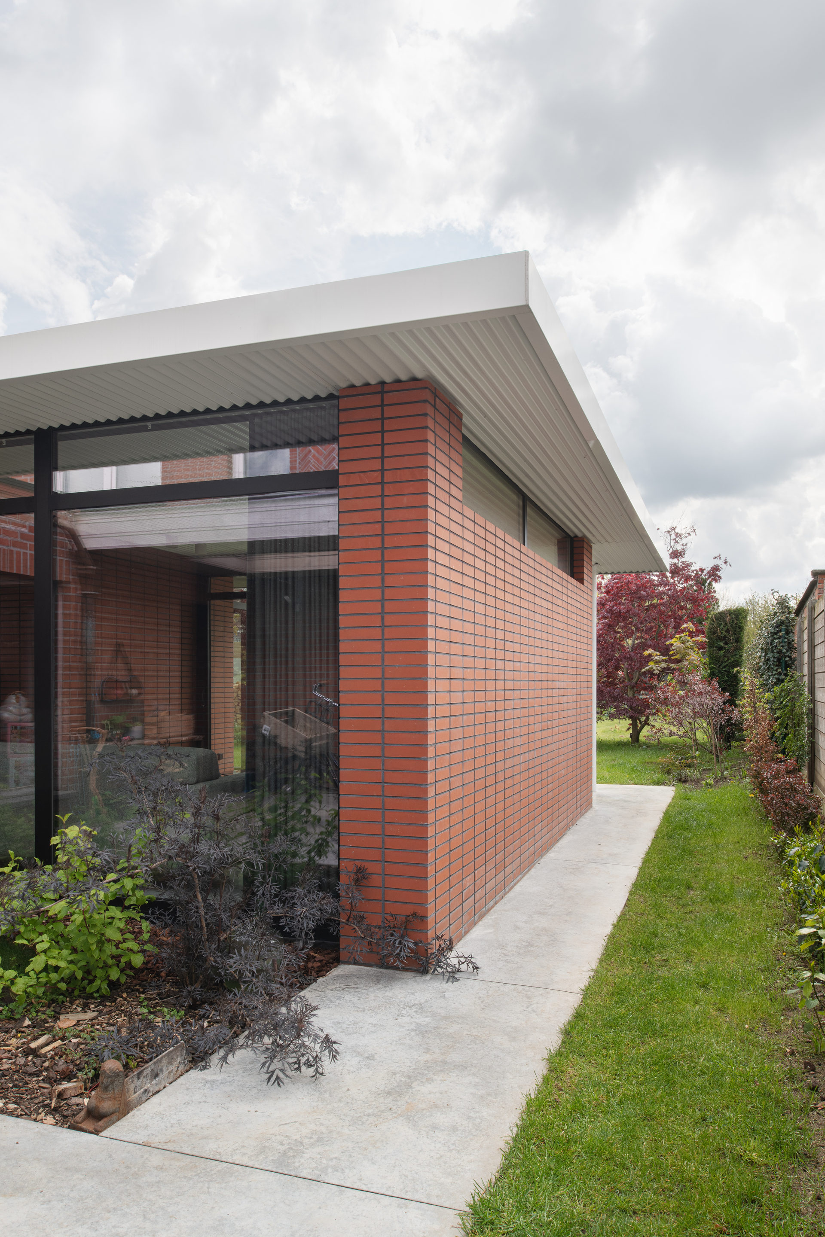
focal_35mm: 25
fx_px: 859
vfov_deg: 71.5
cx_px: 426
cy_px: 600
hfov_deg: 51.3
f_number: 13
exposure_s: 1/50
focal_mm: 24
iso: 100
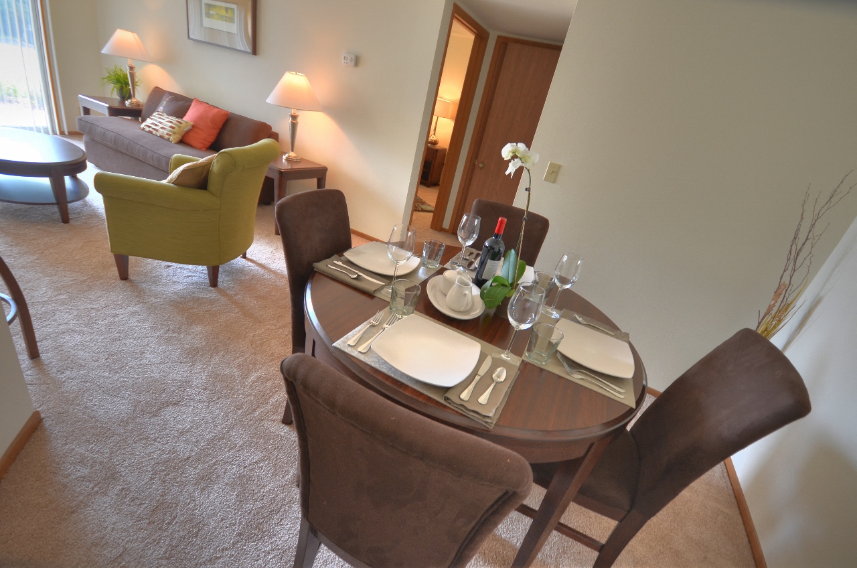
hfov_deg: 100.5
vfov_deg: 77.1
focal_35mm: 15
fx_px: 356
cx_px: 428
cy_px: 284
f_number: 4
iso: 720
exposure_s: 1/30
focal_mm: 10
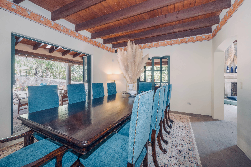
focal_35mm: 14
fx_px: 98
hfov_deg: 104.3
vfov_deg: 81.1
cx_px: 126
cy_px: 84
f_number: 20
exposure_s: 1/4
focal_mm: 14
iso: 400
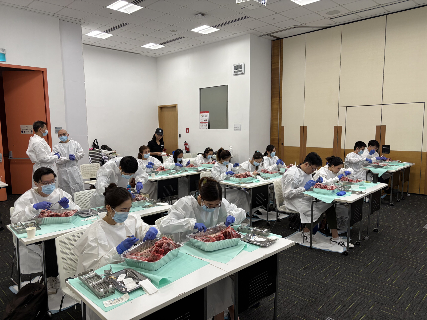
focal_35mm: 26
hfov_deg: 67.3
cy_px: 160
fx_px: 321
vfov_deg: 53.1
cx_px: 214
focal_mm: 5.96
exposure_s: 1/81
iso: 125
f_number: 1.6
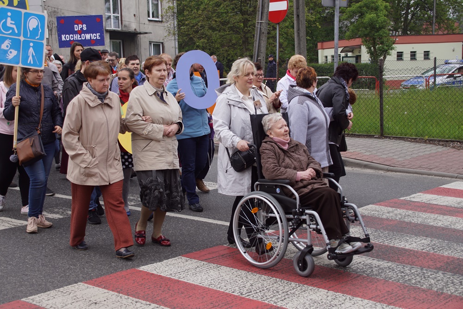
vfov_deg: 22.6
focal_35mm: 60
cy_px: 154
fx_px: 772
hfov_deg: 33.4
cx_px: 232
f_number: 5
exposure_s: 1/200
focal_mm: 40
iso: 100
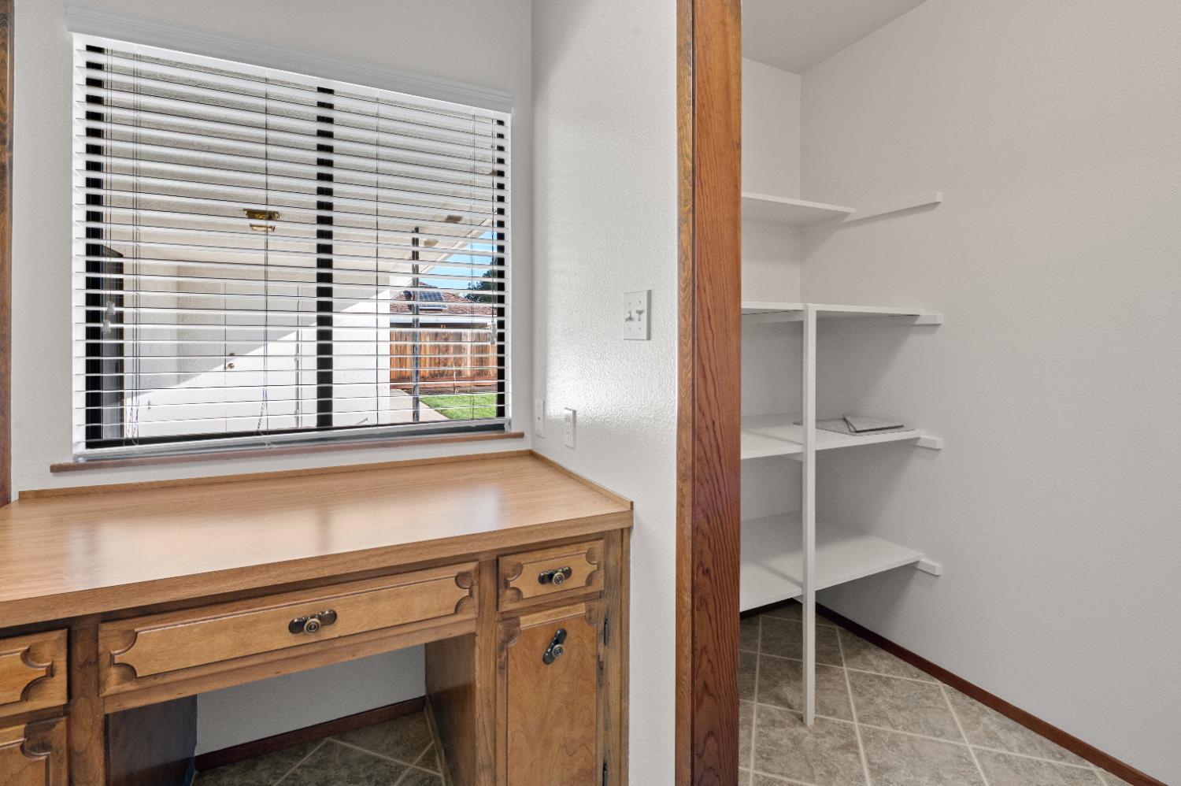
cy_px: 393
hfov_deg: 96.8
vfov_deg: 73.7
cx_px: 590
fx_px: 525
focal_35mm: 16
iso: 250
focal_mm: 16
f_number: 9
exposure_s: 1/8
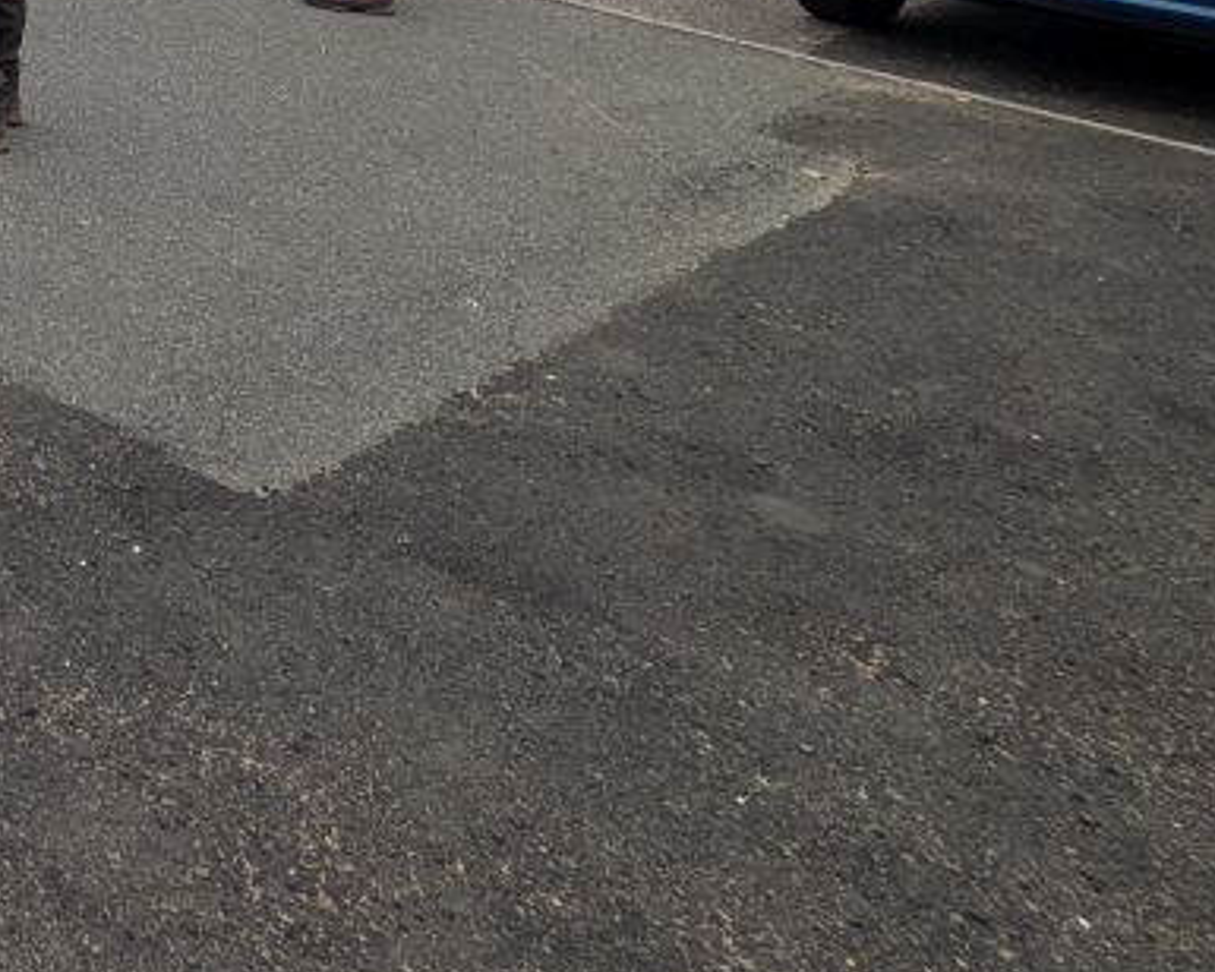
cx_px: -568
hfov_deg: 29.8
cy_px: -394
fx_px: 1402
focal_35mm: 39
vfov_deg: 28.5
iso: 54
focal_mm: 2.02
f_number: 1.7
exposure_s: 1/2169
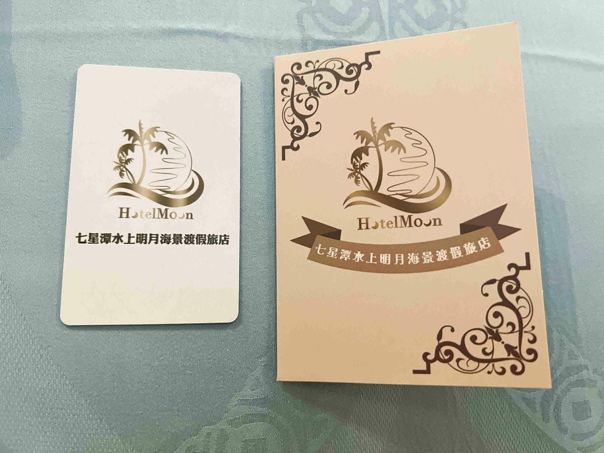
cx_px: 302
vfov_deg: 53.1
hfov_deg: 67.3
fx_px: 454
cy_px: 226
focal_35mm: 26
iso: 500
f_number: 1.5
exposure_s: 1/60
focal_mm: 5.7
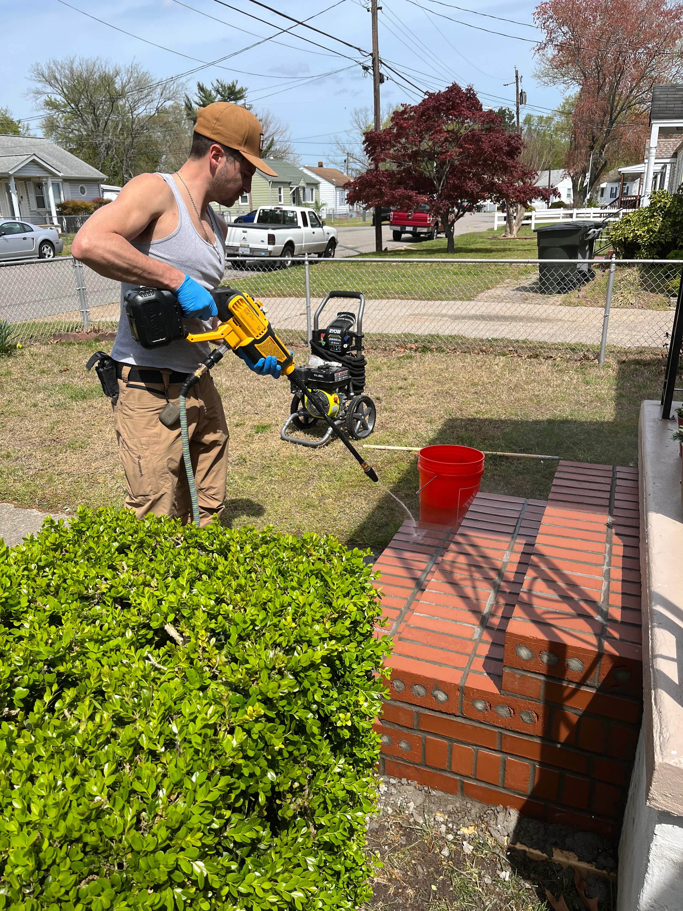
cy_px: 456
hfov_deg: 53.1
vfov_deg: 67.3
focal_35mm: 26
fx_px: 684
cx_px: 342
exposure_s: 1/2571
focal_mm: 5.1
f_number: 1.6
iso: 50
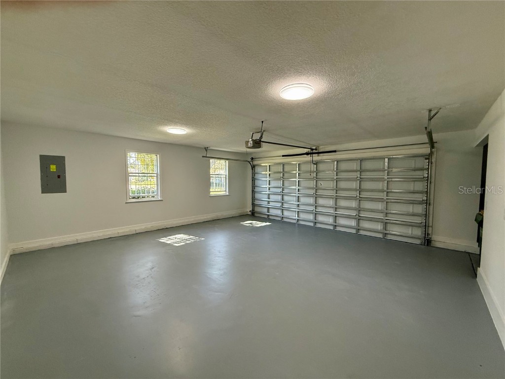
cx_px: 252
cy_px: 190
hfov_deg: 102.1
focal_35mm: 14
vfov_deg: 85.7
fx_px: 204
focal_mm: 2.22
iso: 320
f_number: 2.2
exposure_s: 1/120
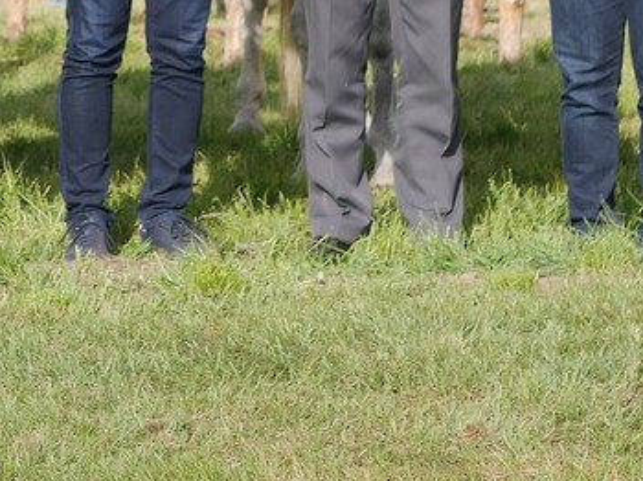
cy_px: -221
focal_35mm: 183
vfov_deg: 8.0
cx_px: 145
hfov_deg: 10.8
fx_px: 3397
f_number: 3.2
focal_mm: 25
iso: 200
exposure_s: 1/1600
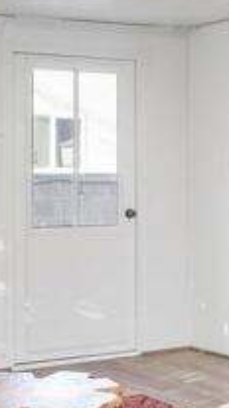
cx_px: 195
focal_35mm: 83
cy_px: 171
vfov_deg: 25.6
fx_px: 899
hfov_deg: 14.4
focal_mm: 16
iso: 5000
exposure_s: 1/20
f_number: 8
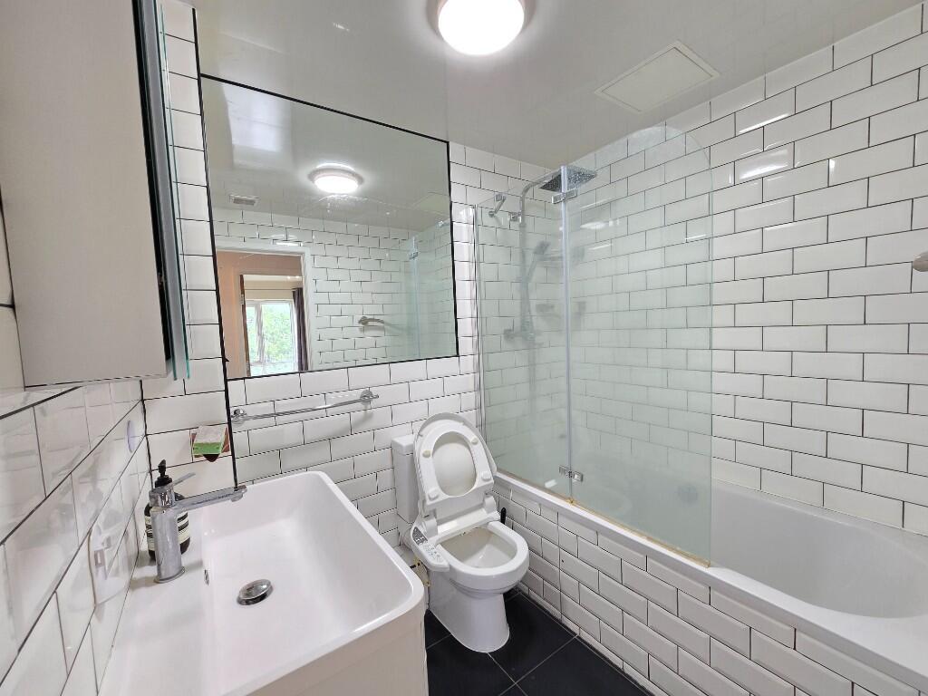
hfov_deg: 106.2
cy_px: 348
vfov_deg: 89.9
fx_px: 349
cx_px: 464
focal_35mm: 13
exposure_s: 1/50
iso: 80
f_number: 2.2
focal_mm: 2.2
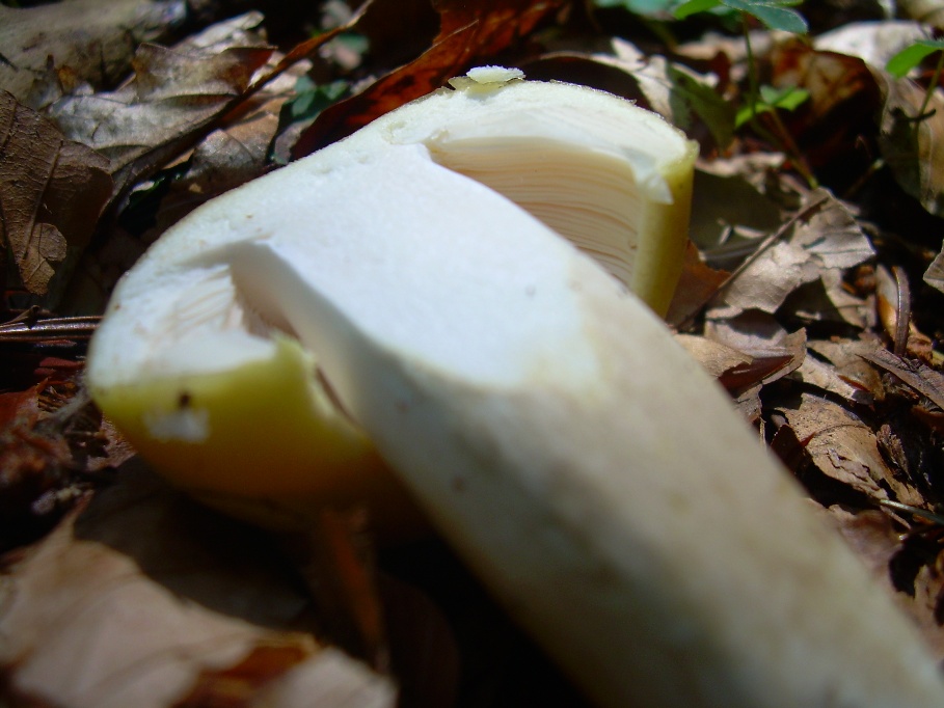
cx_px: 472
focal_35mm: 38
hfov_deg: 49.0
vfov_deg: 37.7
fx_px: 1036
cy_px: 354
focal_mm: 6.3
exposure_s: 1/149
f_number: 2.8
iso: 50
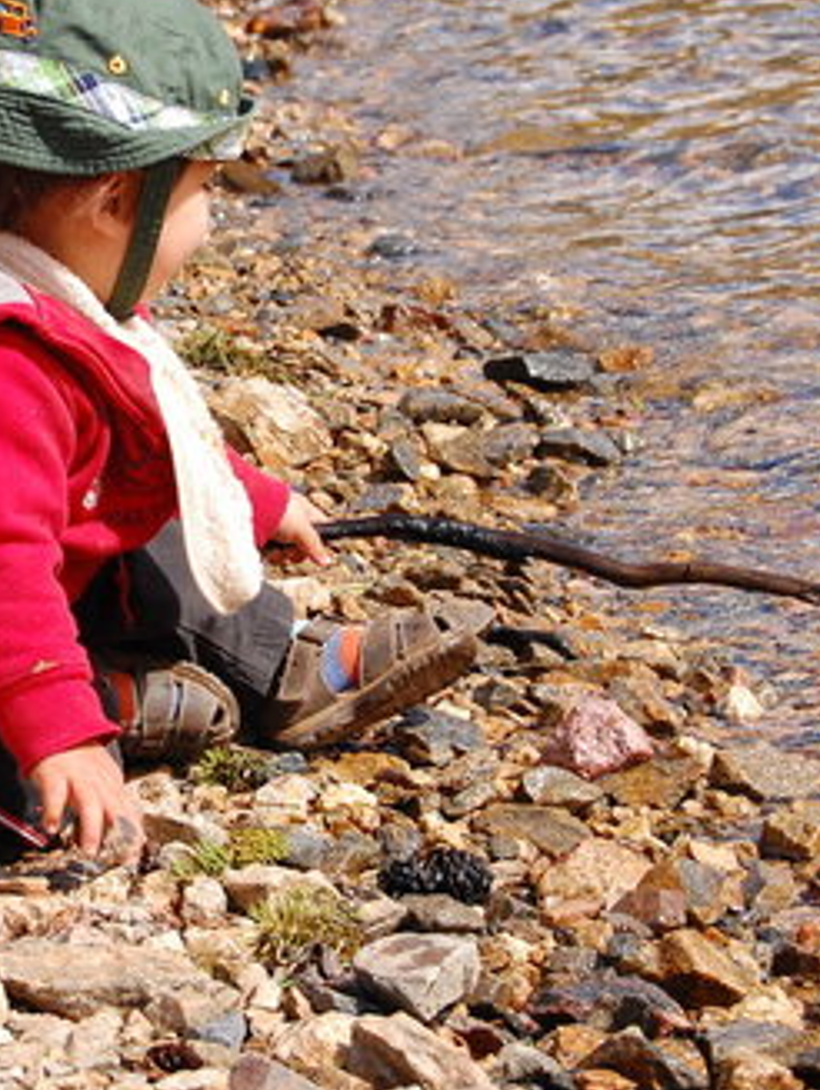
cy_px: 397
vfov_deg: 12.7
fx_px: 4884
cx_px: 67
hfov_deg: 9.6
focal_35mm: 155
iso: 400
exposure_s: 1/400
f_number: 10
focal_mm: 55
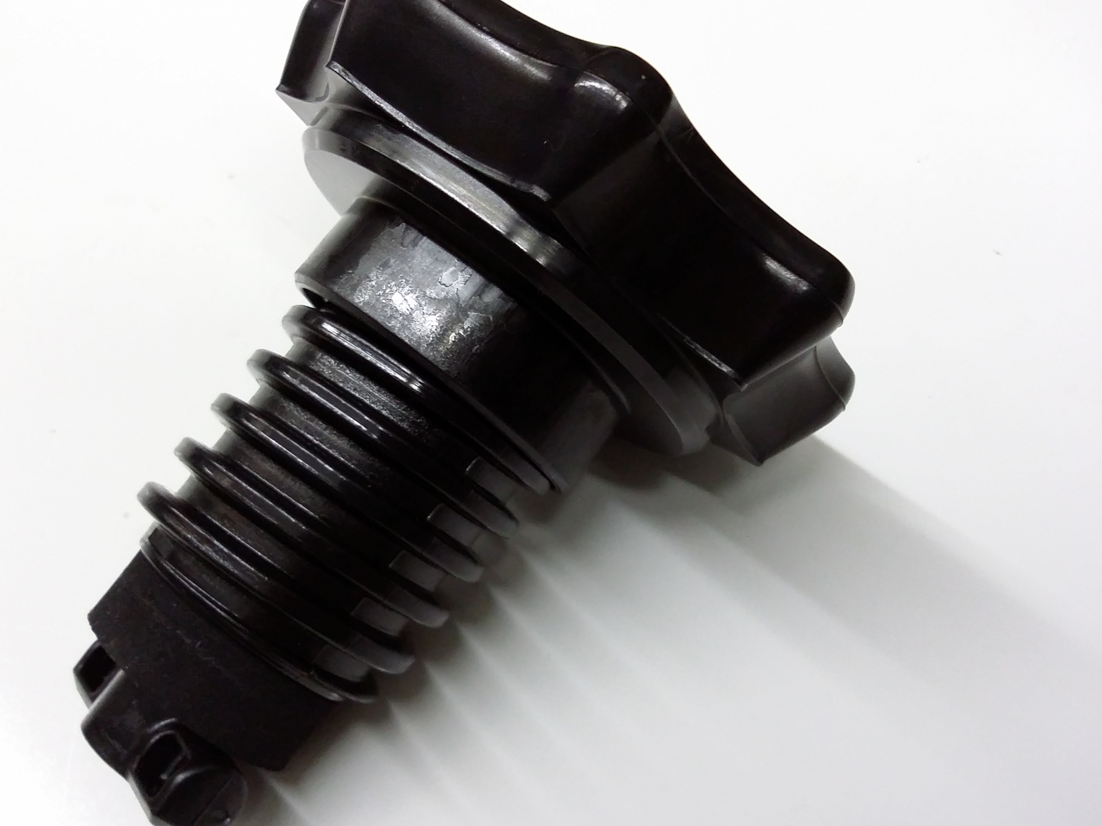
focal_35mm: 38
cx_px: 464
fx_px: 1210
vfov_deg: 37.7
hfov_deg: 48.8
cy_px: 423
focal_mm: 3.4
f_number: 2.4
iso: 160
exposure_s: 1/15
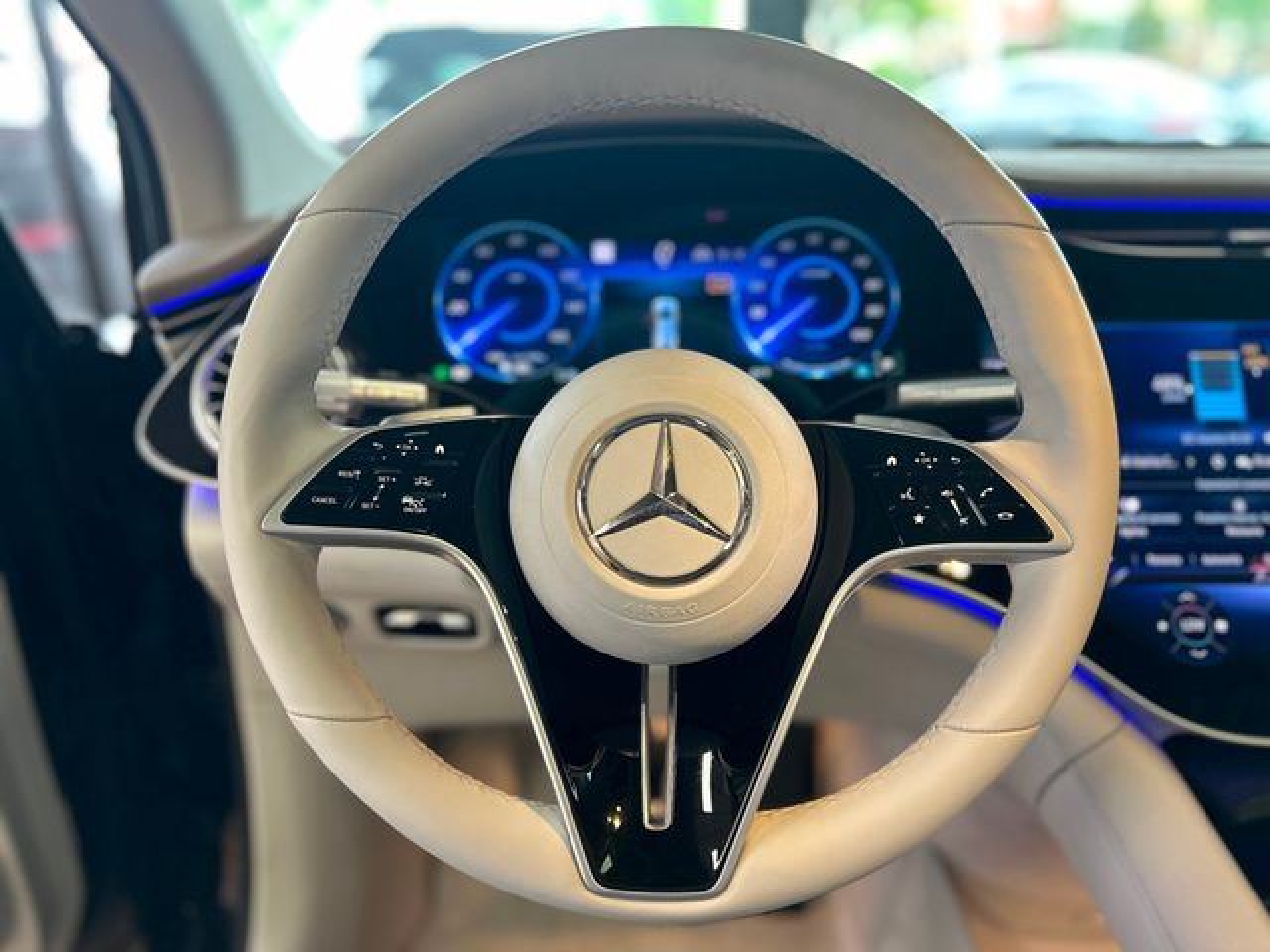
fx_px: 954
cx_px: 635
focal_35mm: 26
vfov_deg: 53.1
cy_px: 476
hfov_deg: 67.3
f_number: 1.5
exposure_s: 1/60
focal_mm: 5.7
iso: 160
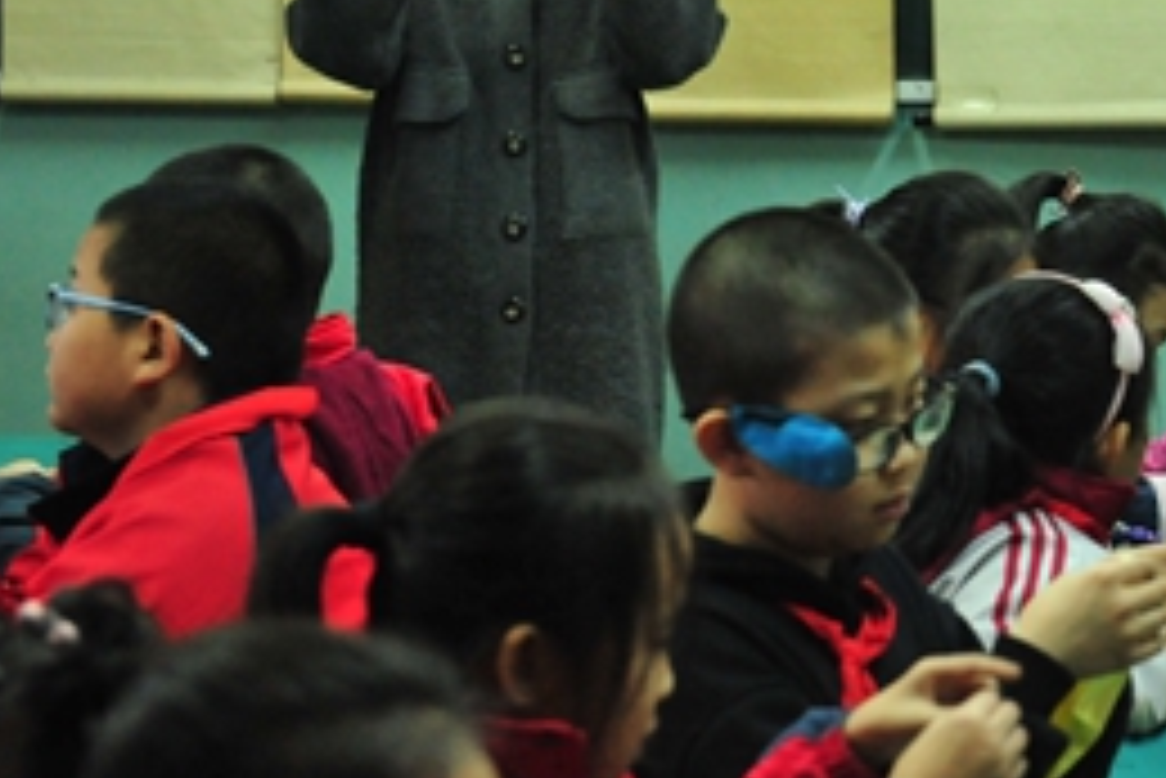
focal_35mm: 162
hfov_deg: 12.4
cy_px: 171
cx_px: 1337
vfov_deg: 8.5
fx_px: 5250
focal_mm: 70
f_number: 4.5
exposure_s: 1/80
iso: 5000
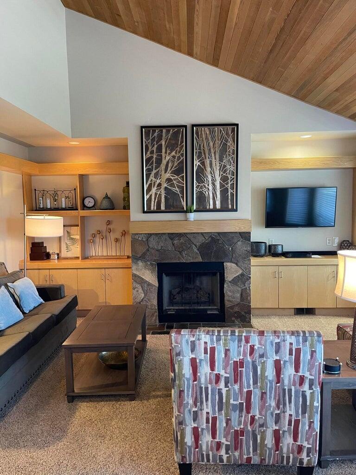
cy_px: 238
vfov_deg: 67.3
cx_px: 178
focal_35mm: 26
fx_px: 357
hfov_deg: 53.1
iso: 320
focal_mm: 4.2
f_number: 1.6
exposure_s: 1/60
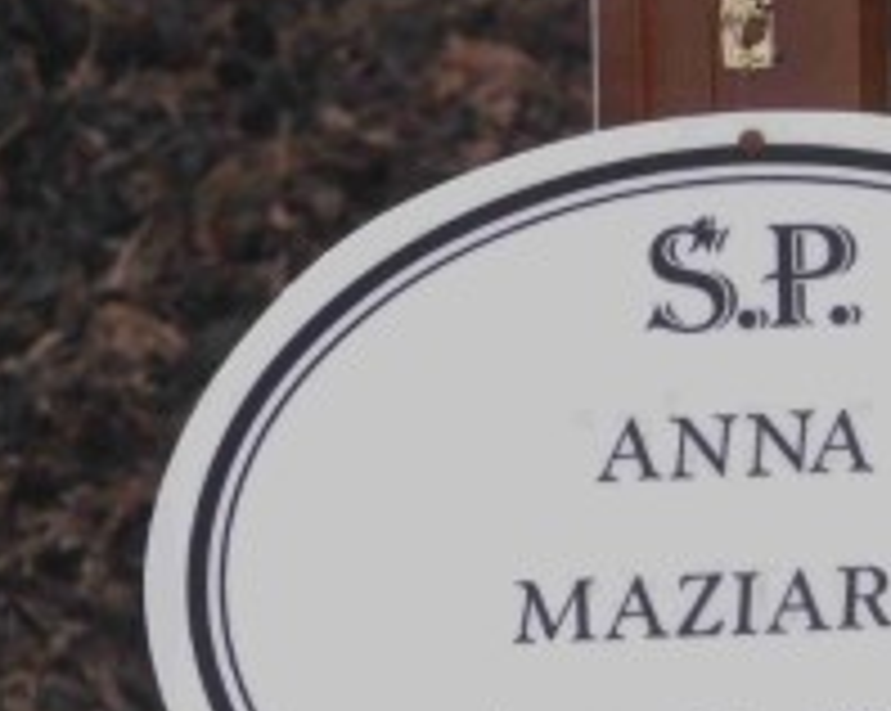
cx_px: 873
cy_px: 662
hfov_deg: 3.7
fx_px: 13804
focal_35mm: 524
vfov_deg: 2.9
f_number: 5.9
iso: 80
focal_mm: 29.44
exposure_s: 1/160
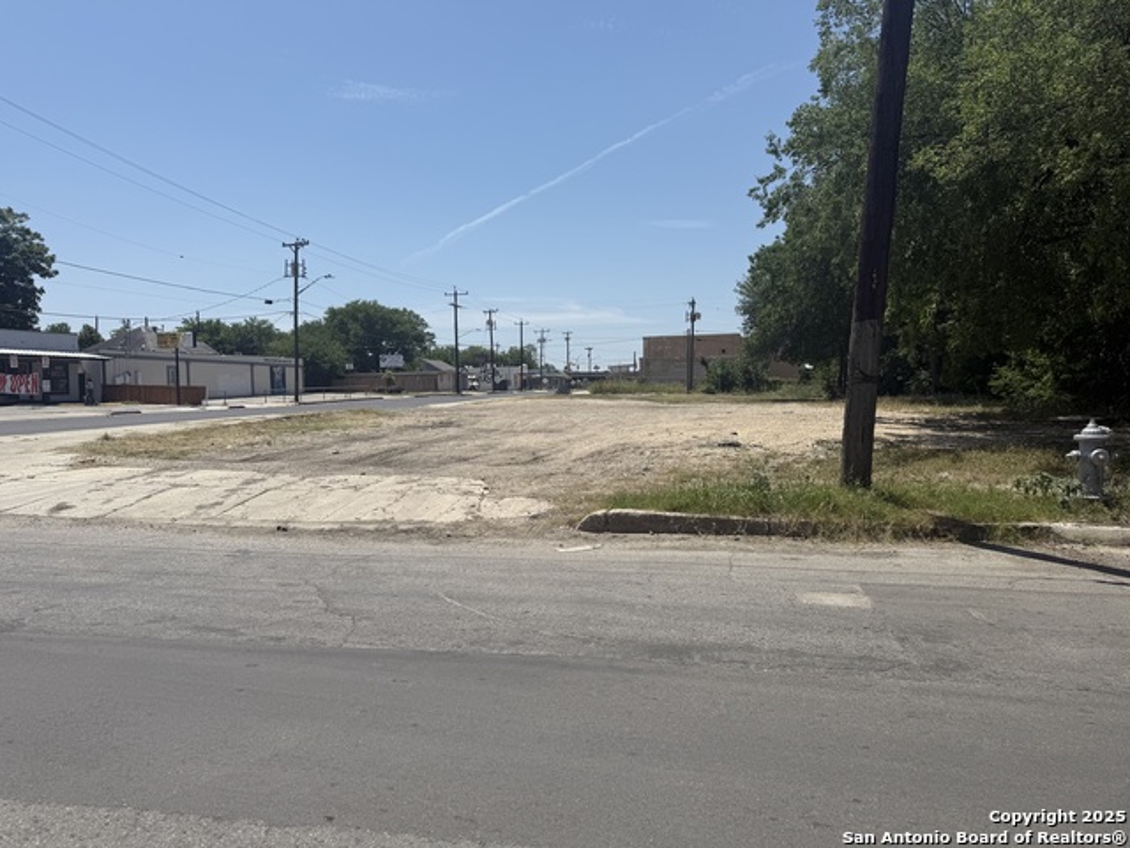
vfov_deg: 56.8
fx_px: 783
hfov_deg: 71.6
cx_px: 565
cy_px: 424
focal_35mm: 24
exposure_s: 1/7353
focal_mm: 6.76
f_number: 1.78
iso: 80
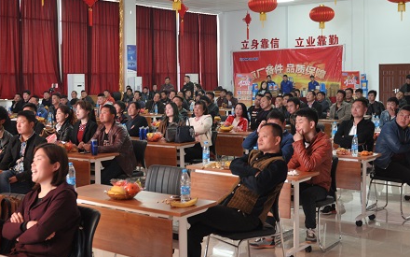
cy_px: 111
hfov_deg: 40.2
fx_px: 559
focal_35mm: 50
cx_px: 172
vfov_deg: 25.8
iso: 450
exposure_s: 1/30
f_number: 2.8
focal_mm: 24
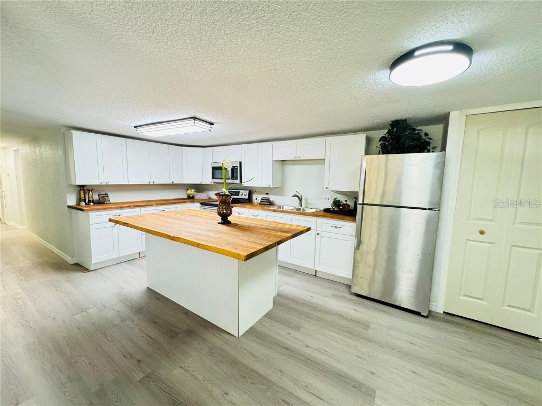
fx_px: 219
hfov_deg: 102.1
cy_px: 203
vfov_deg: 85.7
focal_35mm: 14
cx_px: 271
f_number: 2.2
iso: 250
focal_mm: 2.22
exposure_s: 1/60
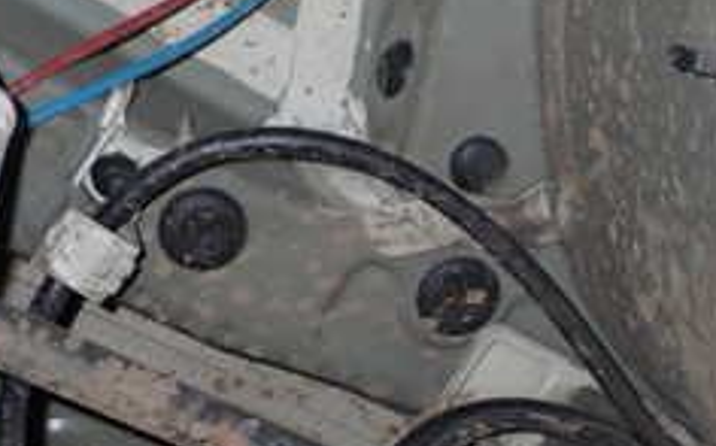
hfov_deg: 25.3
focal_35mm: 81
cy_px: 470
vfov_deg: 15.7
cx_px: 528
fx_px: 1579
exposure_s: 1/30
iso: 200
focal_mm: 5.4
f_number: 2.3
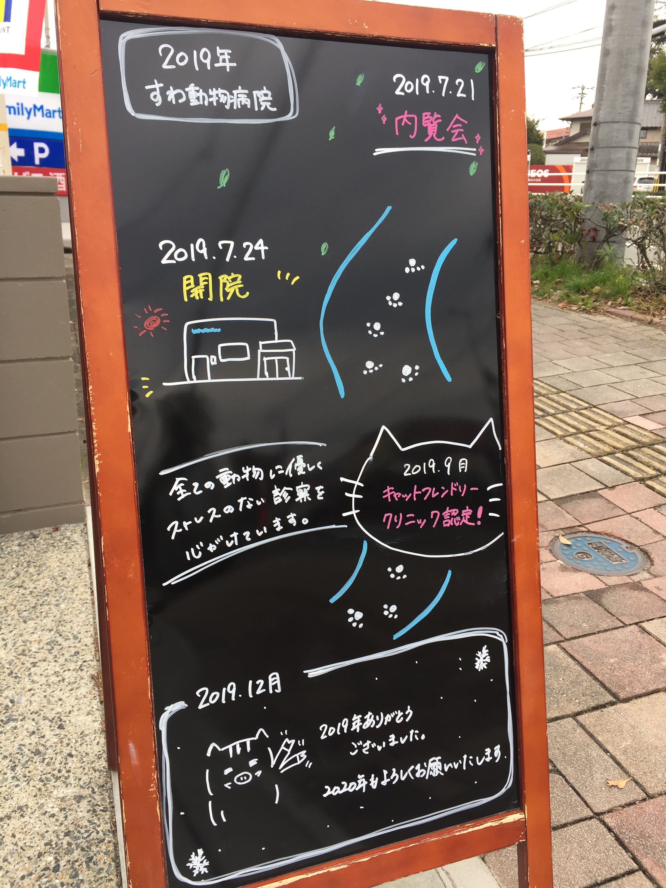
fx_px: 744
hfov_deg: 48.2
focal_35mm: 29
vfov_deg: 61.7
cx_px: 333
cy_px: 444
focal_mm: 4.15
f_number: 2.2
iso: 32
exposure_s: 1/153
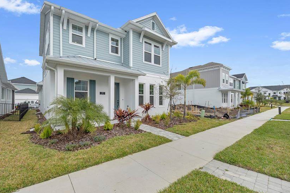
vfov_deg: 77.2
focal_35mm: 15
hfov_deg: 99.9
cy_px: 102
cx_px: 127
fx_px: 121
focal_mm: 12
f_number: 8
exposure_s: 1/2000
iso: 640
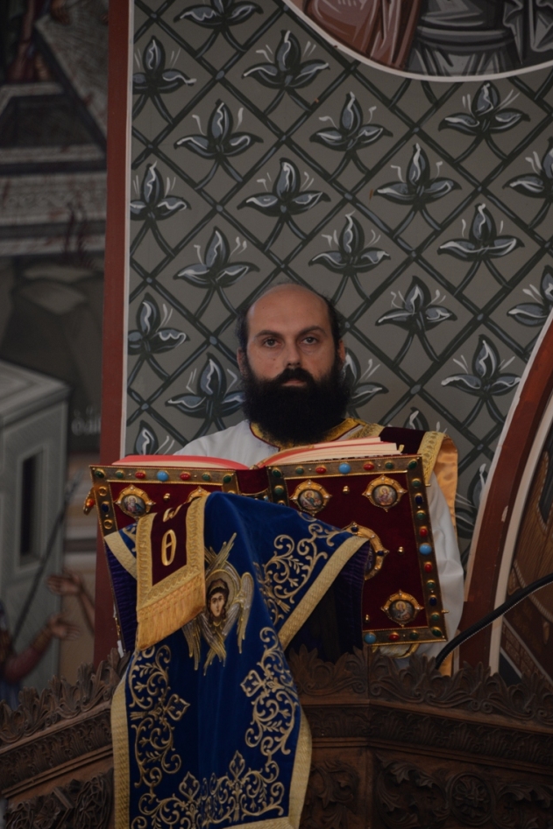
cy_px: 418
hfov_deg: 6.4
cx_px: 279
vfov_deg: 9.7
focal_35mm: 213
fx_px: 4909
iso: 1000
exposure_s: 1/60
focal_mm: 210
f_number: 6.3
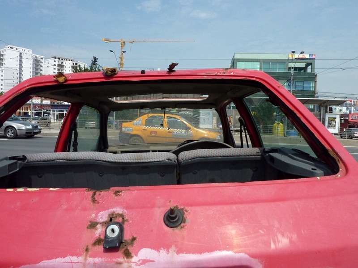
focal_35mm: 25
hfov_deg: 69.4
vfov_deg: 54.9
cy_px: 134
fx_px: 259
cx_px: 179
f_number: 5.6
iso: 200
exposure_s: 1/1000
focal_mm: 4.1
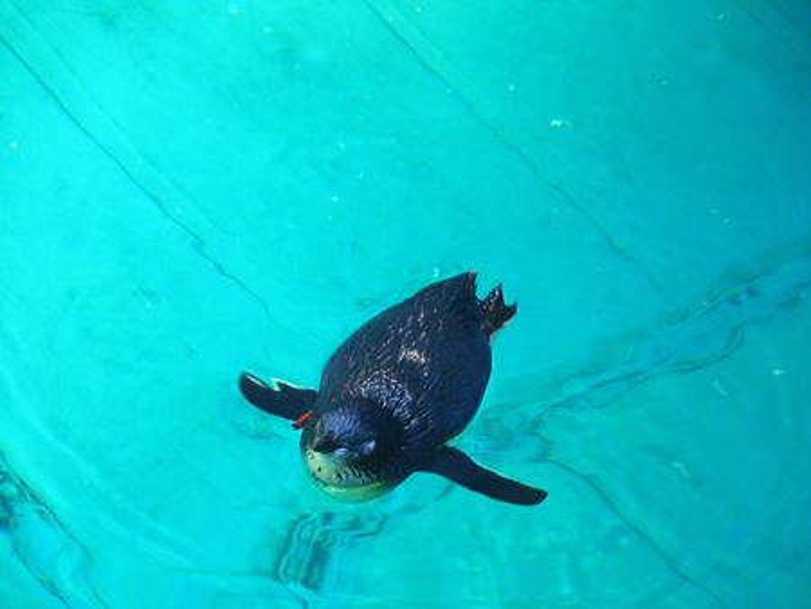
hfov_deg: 12.0
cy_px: 304
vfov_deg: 9.0
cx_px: 406
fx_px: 3868
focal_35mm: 165
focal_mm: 35
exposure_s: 1/50
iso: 800
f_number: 2.8
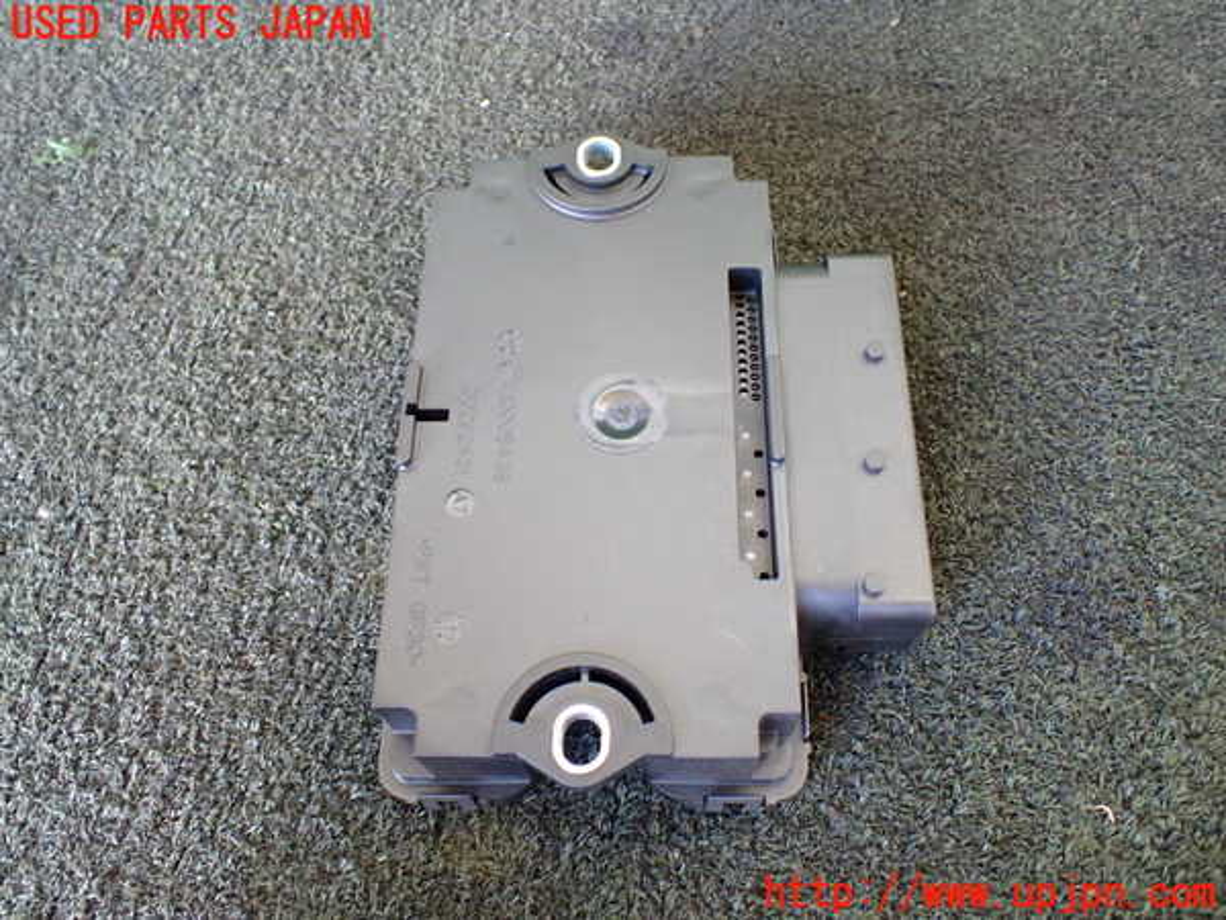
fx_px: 1063
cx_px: 613
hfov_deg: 60.0
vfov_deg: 46.8
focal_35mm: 30
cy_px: 460
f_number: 2.3
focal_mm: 5.4
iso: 800
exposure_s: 1/30
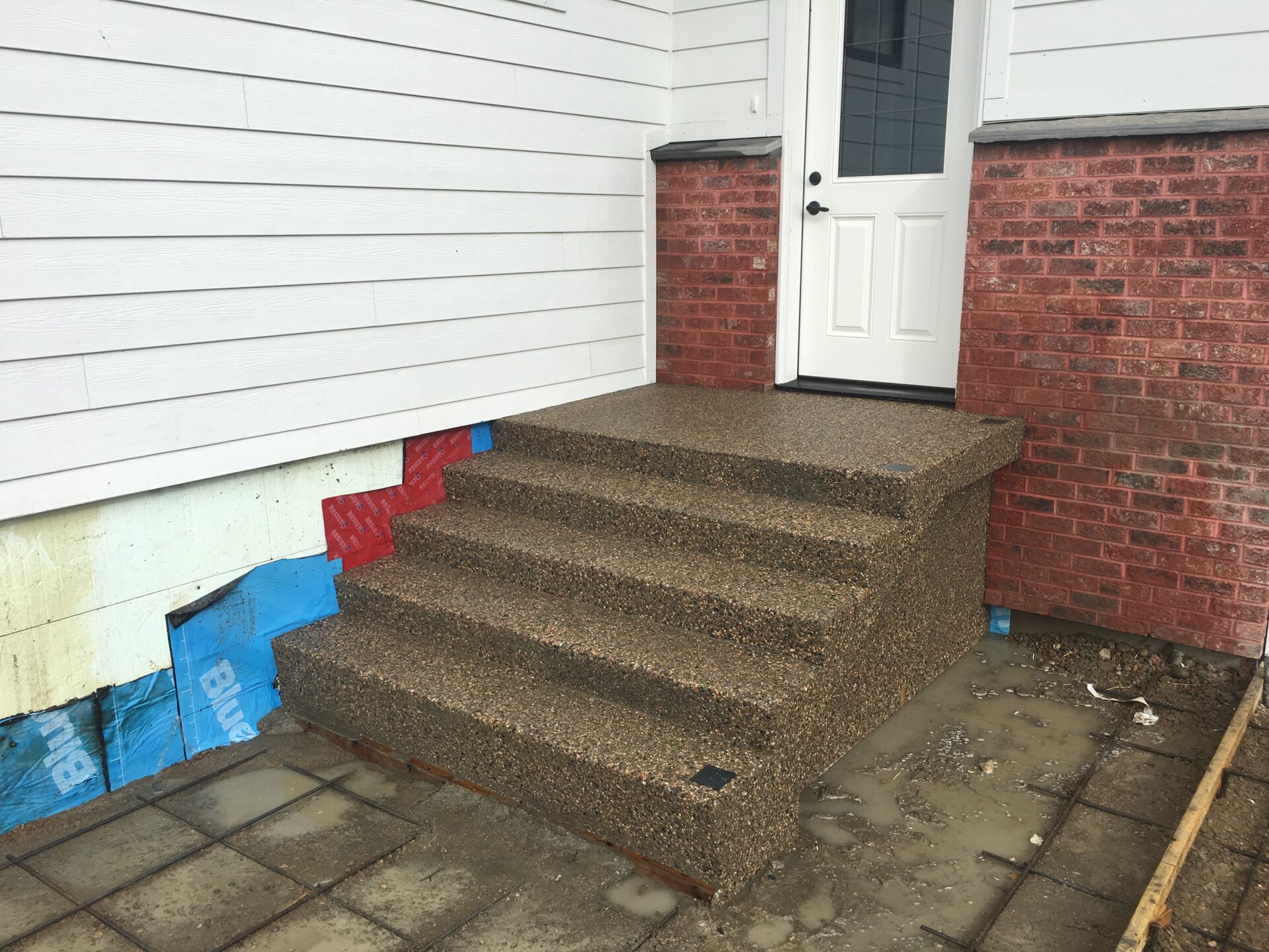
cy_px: 476
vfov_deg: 48.2
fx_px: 1063
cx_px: 634
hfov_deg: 61.7
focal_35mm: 29
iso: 25
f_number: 2.2
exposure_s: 1/827
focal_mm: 4.15
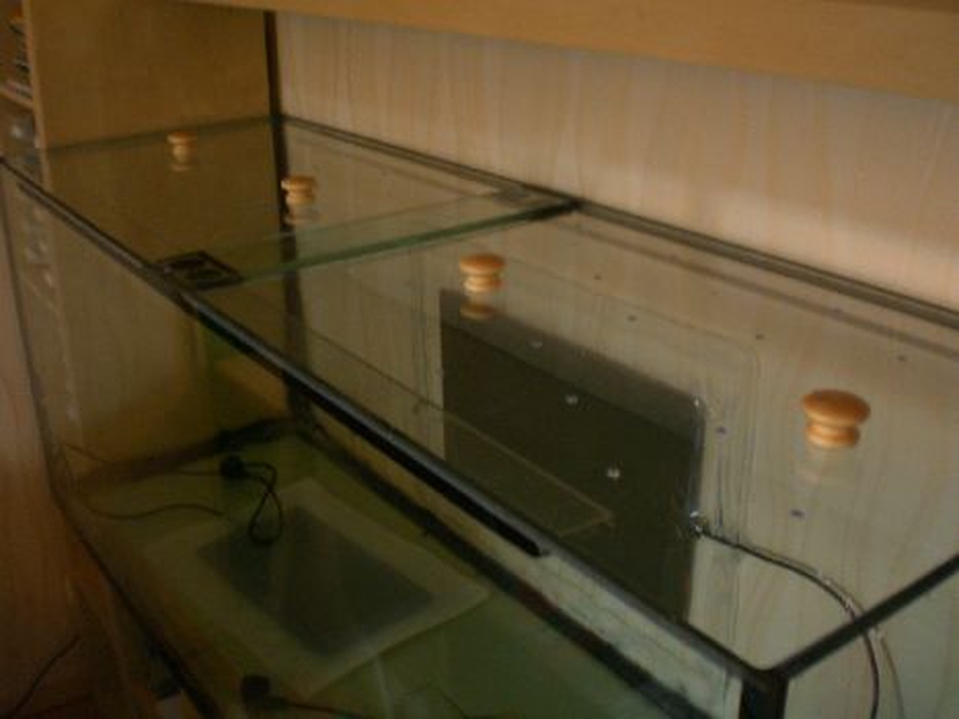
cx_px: 480
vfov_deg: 37.7
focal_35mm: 38
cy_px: 360
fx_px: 1052
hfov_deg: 49.0
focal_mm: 6.3
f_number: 3.1
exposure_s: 1/2.5
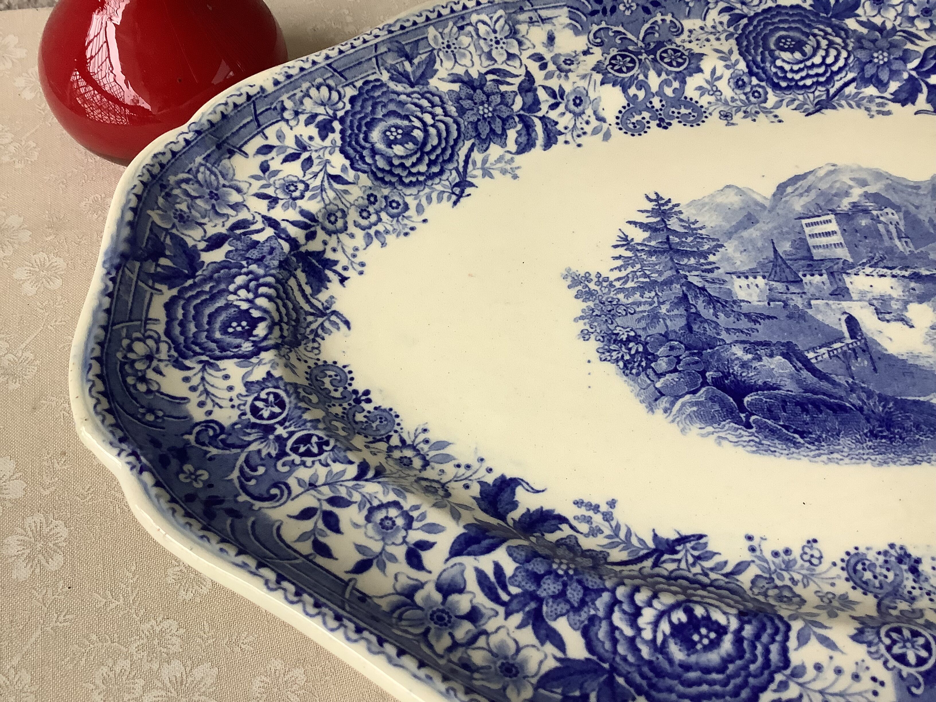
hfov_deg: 58.4
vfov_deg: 45.4
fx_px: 838
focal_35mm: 31
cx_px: 468
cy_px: 351
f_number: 2.4
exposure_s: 1/60
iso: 125
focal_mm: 3.3
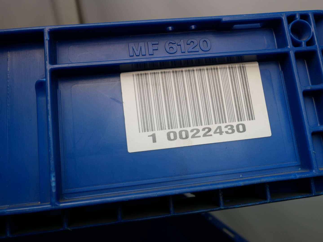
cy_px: 121
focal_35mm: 30
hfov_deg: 59.9
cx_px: 162
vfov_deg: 46.8
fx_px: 280
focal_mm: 15
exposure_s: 1/125
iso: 200
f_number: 4
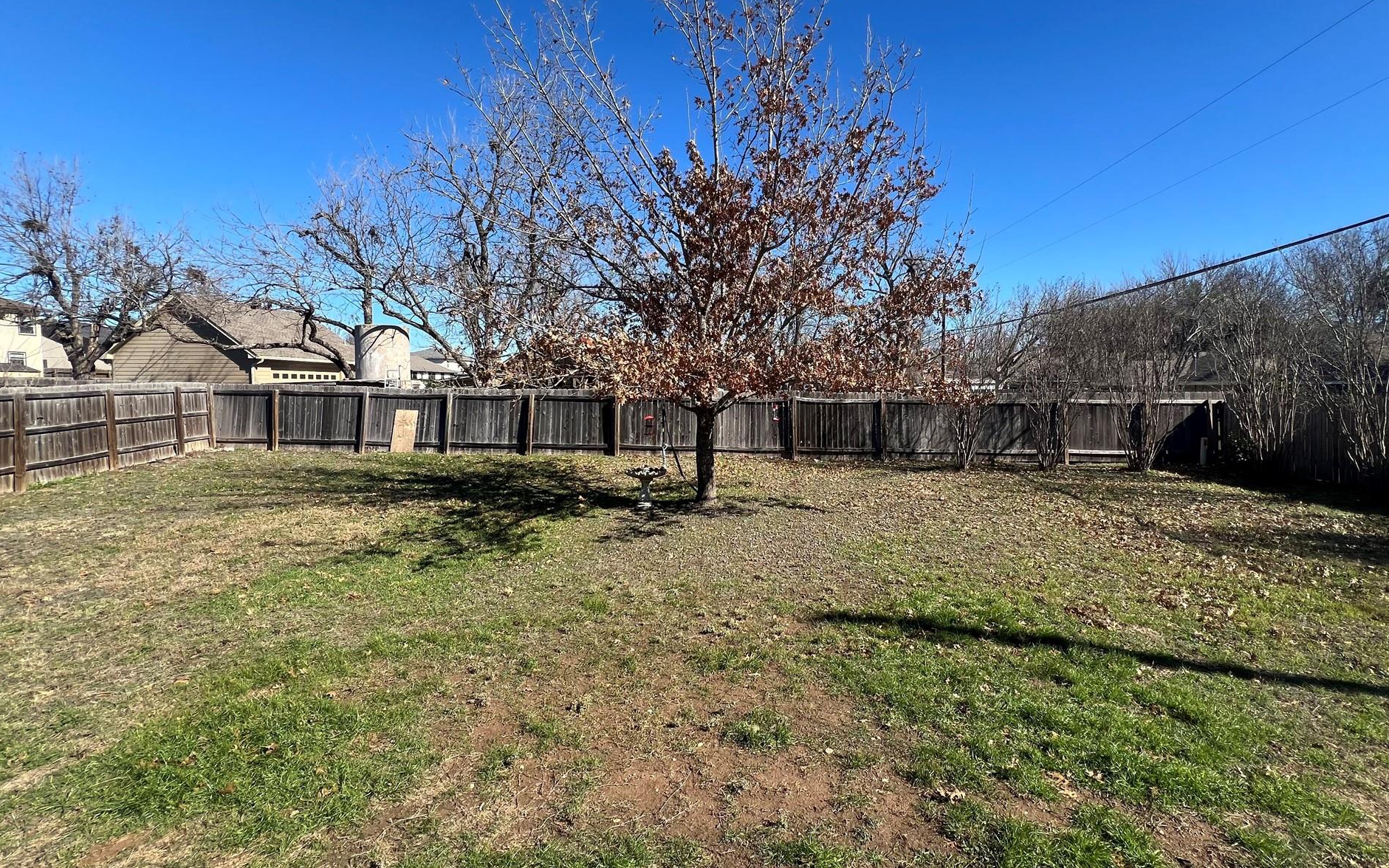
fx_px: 568
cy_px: 420
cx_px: 741
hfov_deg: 101.3
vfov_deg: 74.8
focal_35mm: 15
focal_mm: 1.57
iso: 32
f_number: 1.8
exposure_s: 1/943
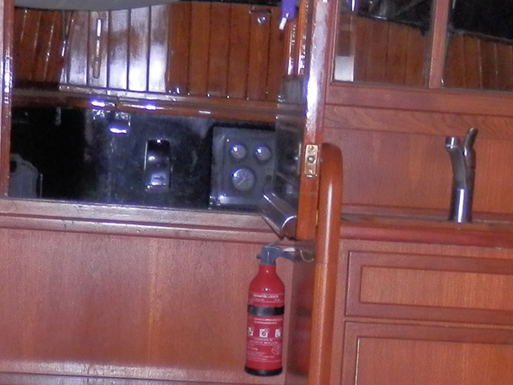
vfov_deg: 13.8
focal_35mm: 103
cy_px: 508
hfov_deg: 19.1
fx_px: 1526
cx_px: 269
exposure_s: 1/30
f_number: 3
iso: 160
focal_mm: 4.5
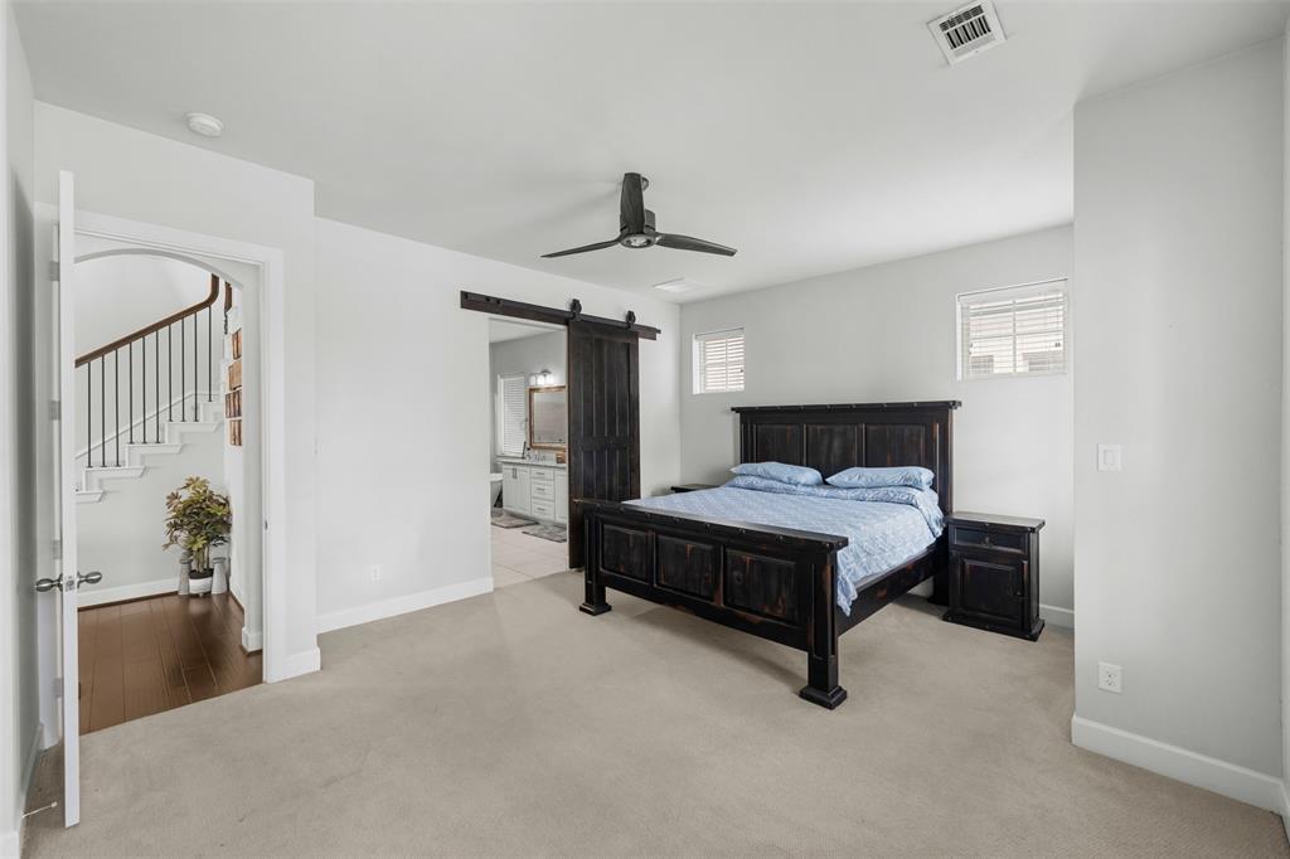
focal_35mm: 14
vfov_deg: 81.2
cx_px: 645
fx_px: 501
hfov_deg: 104.3
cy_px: 430
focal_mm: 14
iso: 400
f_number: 8
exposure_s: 1.6
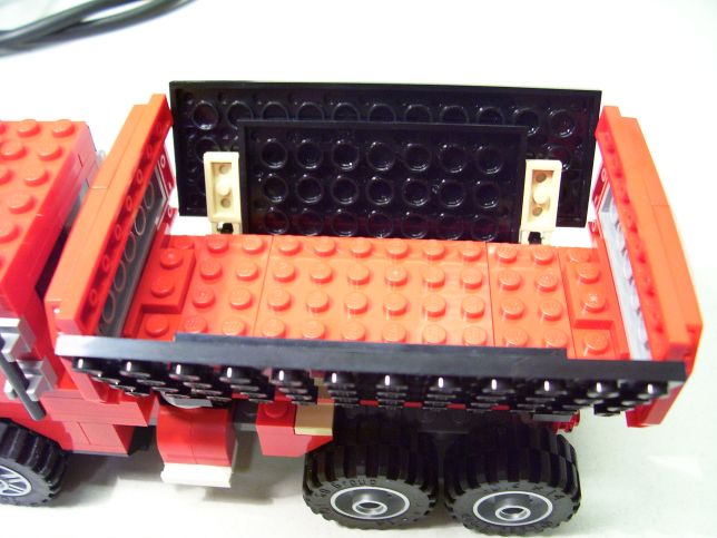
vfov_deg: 41.8
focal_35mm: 34
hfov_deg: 54.0
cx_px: 358
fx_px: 704
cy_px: 269
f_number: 2.7
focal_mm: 5.6
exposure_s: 1/15
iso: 160
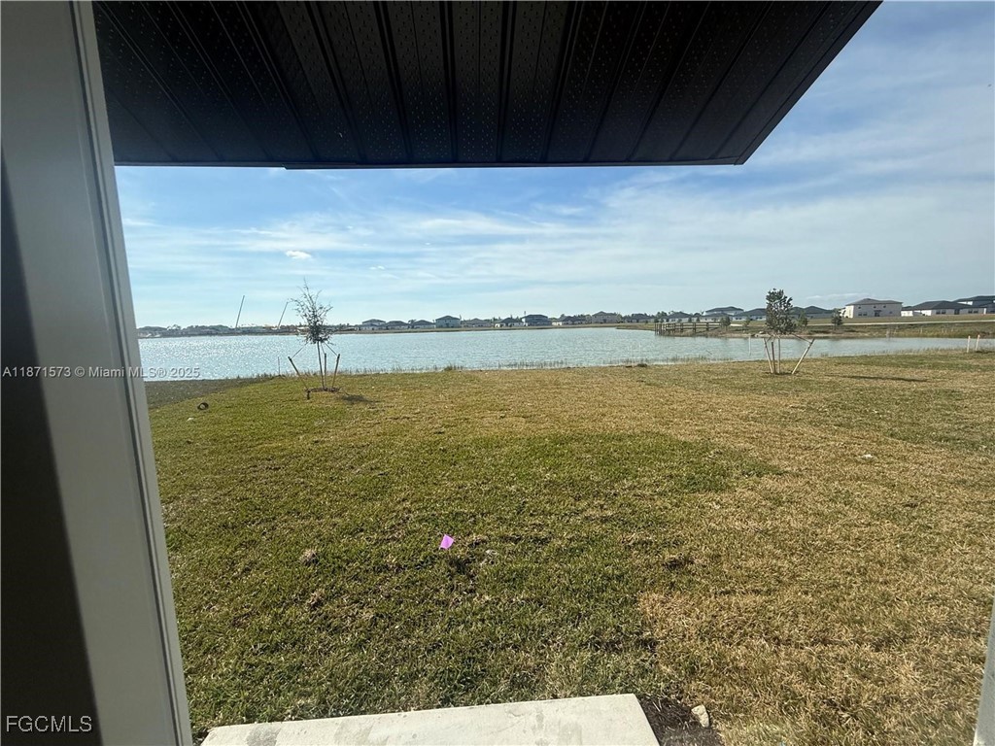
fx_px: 402
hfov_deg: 102.1
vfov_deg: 85.7
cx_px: 498
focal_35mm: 14
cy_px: 373
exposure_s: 1/3663
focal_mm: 2.22
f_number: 2.2
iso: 50
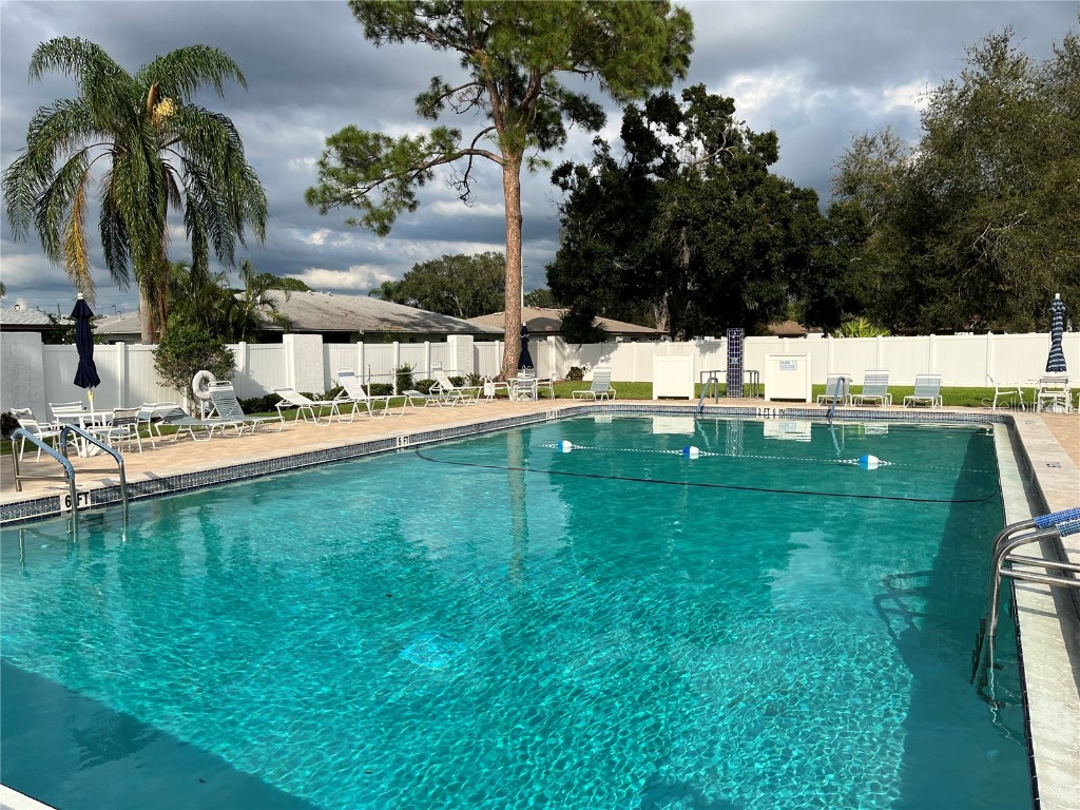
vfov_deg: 53.1
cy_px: 405
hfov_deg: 67.3
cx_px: 540
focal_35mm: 26
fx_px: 811
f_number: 1.6
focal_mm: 5.1
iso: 50
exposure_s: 1/5076
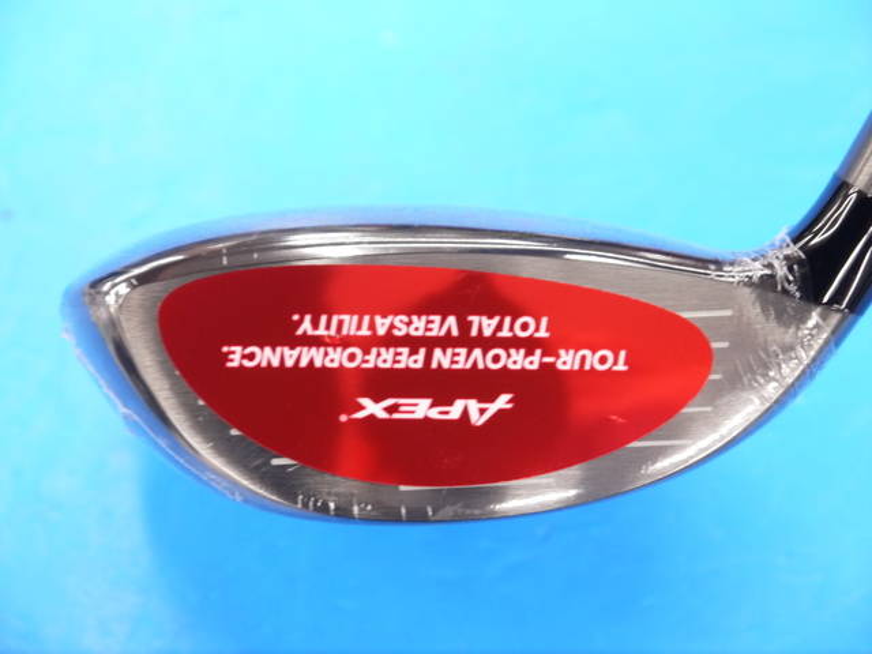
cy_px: 327
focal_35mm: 84
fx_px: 2116
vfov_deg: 17.6
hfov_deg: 23.3
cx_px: 436
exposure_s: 1/50
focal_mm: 42
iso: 800
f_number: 5.6
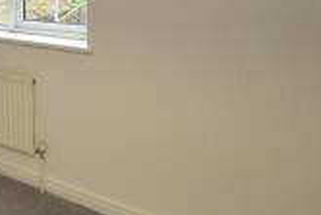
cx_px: -95
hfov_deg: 33.4
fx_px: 384
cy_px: -11
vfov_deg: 28.8
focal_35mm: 43
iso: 1250
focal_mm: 10
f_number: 3.5
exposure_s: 1/60
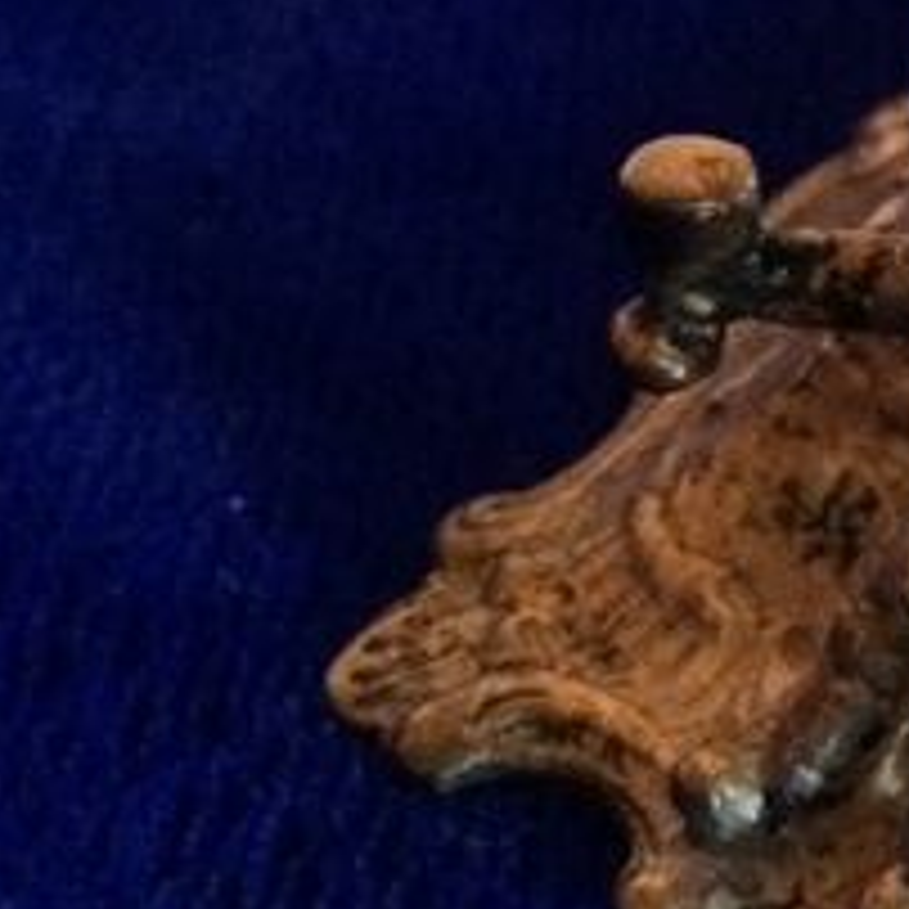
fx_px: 3506
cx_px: 1408
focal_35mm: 118
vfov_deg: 14.7
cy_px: 133
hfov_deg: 13.8
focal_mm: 4.12
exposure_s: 1/15
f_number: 2.2
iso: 400
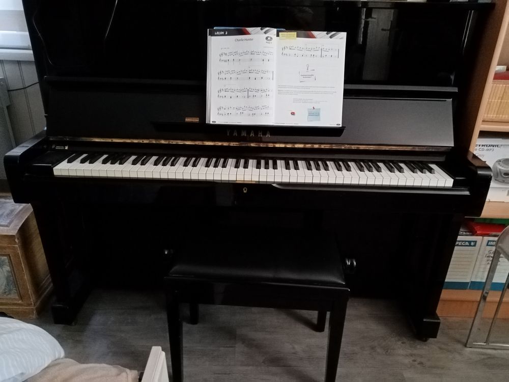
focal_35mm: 26
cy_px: 191
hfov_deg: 67.3
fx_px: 382
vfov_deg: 53.1
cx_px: 254
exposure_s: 1/20
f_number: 1.8
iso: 815
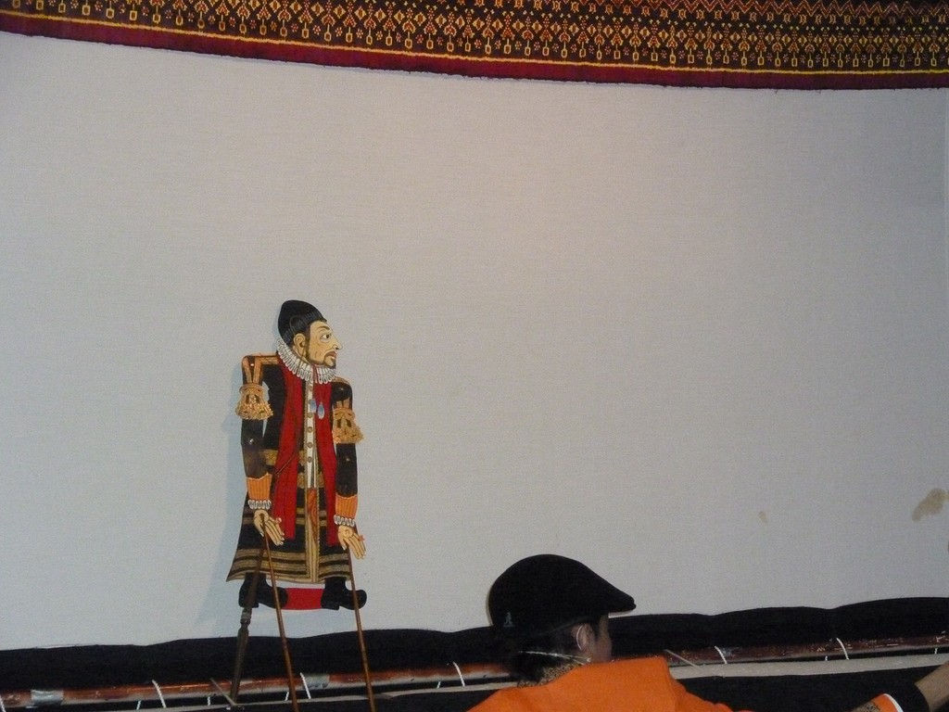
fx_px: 2084
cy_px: 356
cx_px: 474
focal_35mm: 76
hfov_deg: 25.7
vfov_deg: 19.4
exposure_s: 1/160
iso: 1000
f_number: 4.9
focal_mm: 13.6
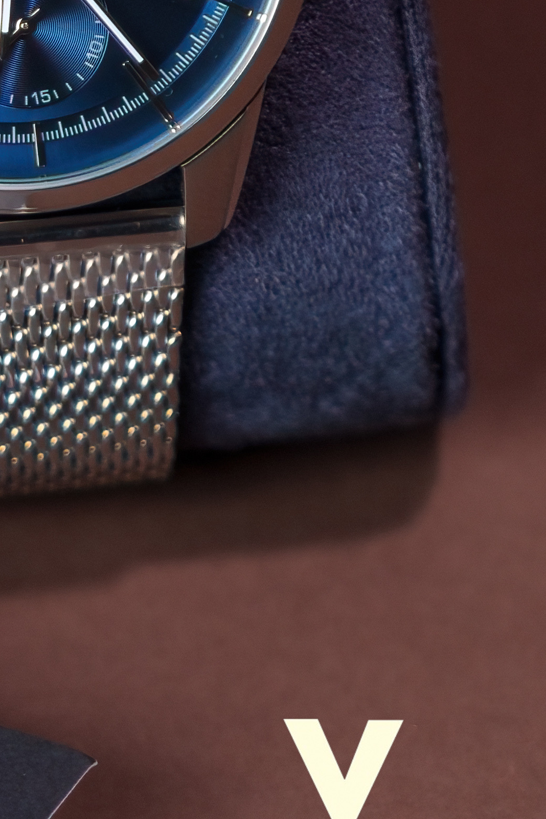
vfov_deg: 6.6
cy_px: -130
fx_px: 7029
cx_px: -37
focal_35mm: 309
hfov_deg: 4.4
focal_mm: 70
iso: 200
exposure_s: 1/60
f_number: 4
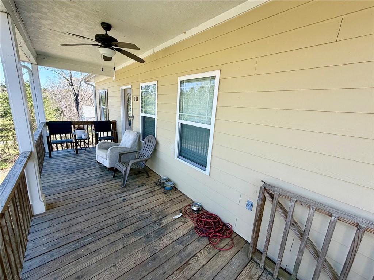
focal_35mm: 14
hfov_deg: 102.1
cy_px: 140
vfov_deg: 85.7
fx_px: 151
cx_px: 187
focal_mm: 2.22
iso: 50
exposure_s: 1/289
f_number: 2.2
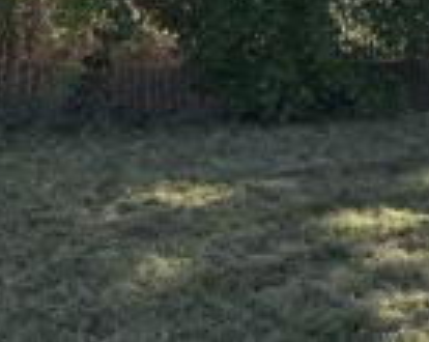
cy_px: -121
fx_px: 862
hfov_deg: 24.5
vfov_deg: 20.2
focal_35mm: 68
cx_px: 553
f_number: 1.78
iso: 80
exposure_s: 1/980
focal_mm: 6.86
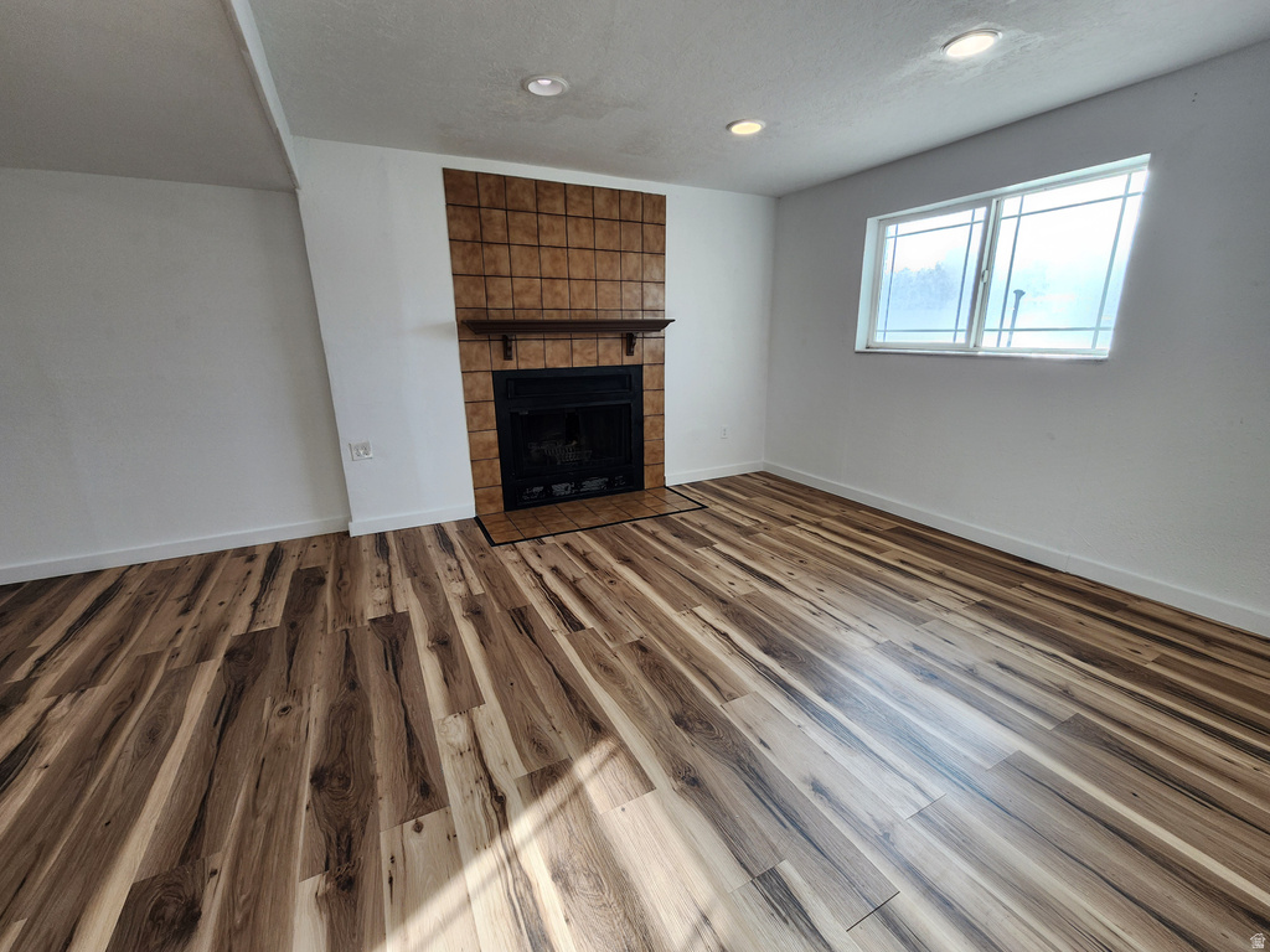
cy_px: 476
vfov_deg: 89.9
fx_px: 477
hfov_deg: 106.2
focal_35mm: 13
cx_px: 635
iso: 50
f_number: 2.2
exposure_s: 1/60
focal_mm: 2.2
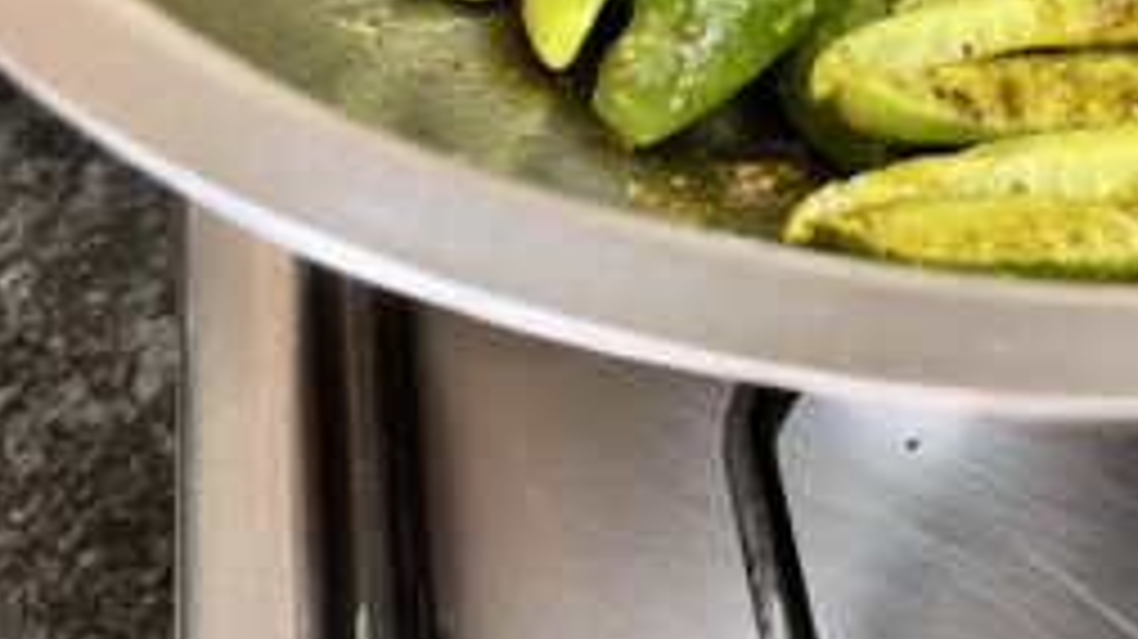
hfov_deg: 29.5
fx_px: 1960
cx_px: 1219
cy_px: -218
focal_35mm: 65
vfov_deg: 17.3
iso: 125
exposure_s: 1/50
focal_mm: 4.2
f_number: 1.6
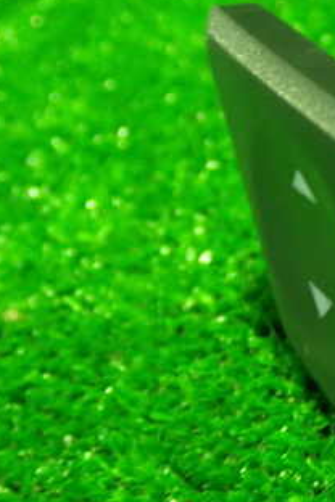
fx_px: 1061
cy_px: 224
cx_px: 475
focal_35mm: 76
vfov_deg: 26.6
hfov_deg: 16.6
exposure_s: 1/10
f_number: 2.7
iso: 800
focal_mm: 6.83
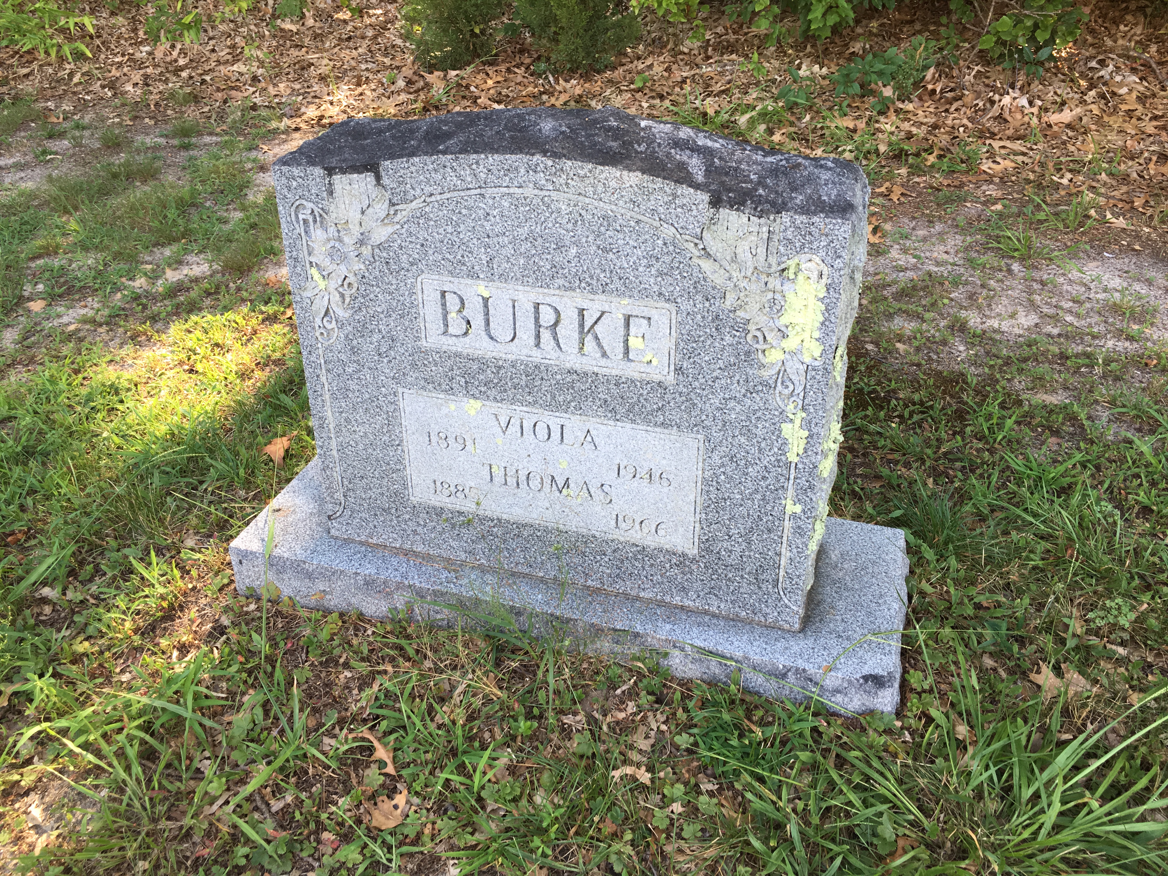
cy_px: 438
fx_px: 979
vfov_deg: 48.2
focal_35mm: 29
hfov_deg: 61.7
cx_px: 584
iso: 32
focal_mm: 4.15
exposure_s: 1/120
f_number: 2.2
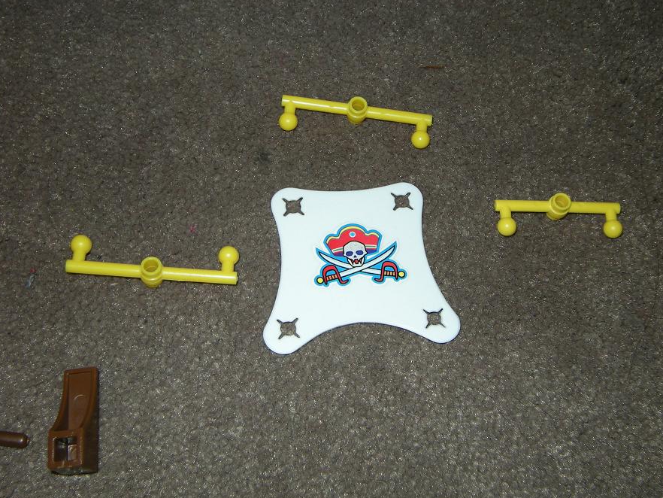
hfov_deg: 38.1
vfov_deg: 29.1
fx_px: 958
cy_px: 236
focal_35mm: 50
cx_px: 362
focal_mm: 7.5
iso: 64
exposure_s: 1/60
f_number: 3.5
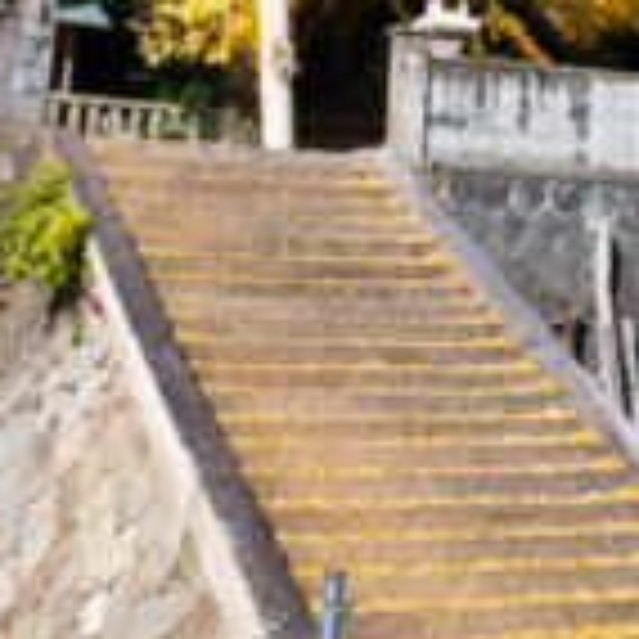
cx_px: 702
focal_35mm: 86
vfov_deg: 19.1
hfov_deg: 19.3
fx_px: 1796
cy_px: -110
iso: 100
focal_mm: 24
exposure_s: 1/180
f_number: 8
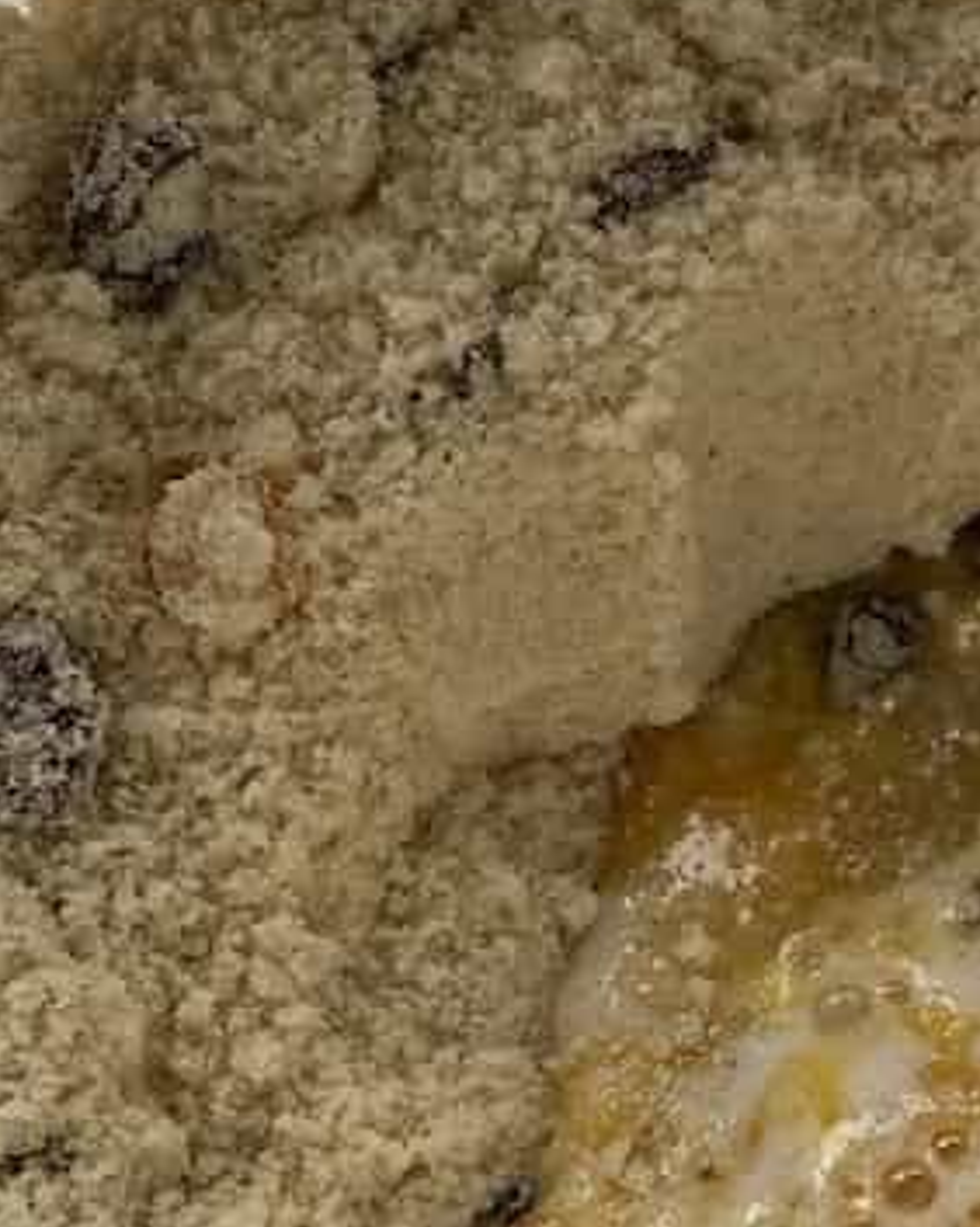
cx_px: 1237
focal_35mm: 115
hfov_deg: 13.0
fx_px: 4173
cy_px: 1119
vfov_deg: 16.5
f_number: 1.8
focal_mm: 4.2
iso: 40
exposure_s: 1/122
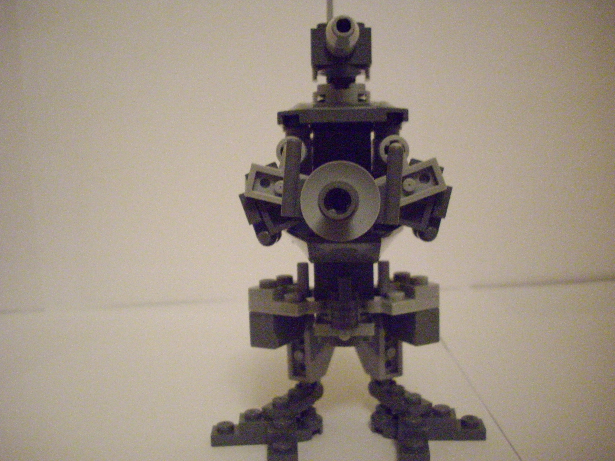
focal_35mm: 37
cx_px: 308
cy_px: 230
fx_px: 657
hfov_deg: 50.1
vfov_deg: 38.7
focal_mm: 6.2
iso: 1000
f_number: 2.8
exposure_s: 1/30
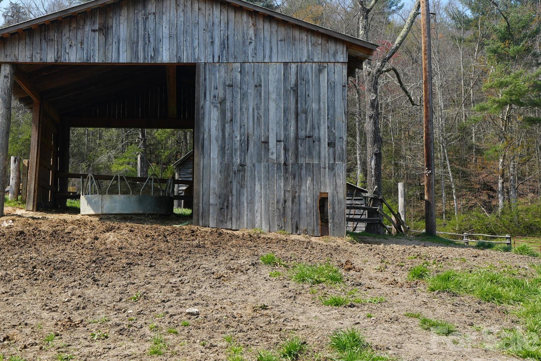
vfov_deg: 30.5
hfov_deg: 43.9
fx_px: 661
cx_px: 182
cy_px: 155
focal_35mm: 44
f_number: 9
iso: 100
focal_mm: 33
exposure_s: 1/125
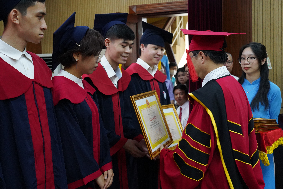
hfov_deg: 42.7
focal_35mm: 46
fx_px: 362
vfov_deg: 29.2
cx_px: 142
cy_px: 94
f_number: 6.3
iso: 8000
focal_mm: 46
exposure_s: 1/160
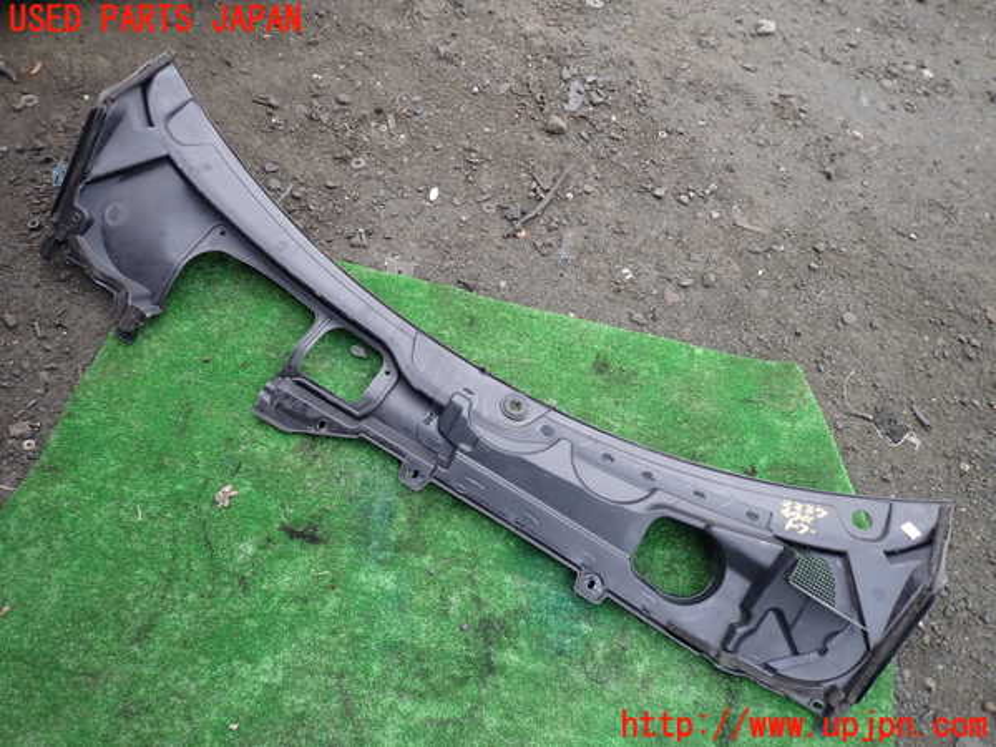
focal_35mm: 25
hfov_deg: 69.4
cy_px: 374
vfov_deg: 54.9
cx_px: 498
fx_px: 719
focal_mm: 4.5
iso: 100
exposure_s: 1/80
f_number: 2
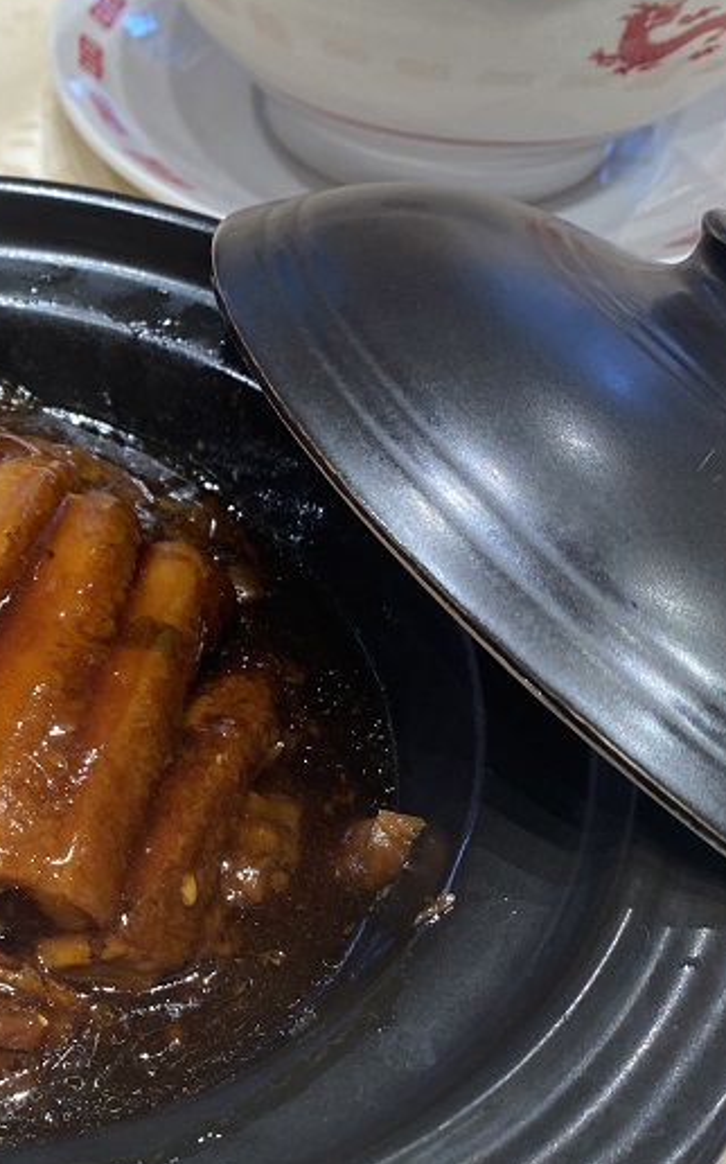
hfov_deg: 23.3
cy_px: 703
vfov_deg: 38.7
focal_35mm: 52
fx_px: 1648
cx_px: -77
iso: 125
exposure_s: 1/121
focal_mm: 4.25
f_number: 1.8
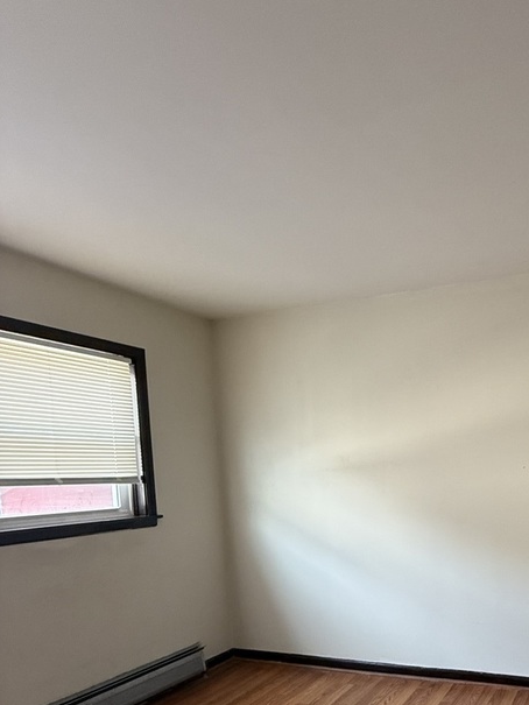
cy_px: 509
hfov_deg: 49.3
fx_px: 509
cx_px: 470
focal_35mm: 25
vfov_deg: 66.0
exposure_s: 1/99
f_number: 2.2
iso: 320
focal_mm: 2.22
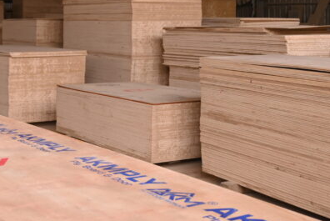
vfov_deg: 21.7
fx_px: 569
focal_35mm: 62
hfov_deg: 30.1
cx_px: 0
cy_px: 48
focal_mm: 24
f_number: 4
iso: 250
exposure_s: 1/160
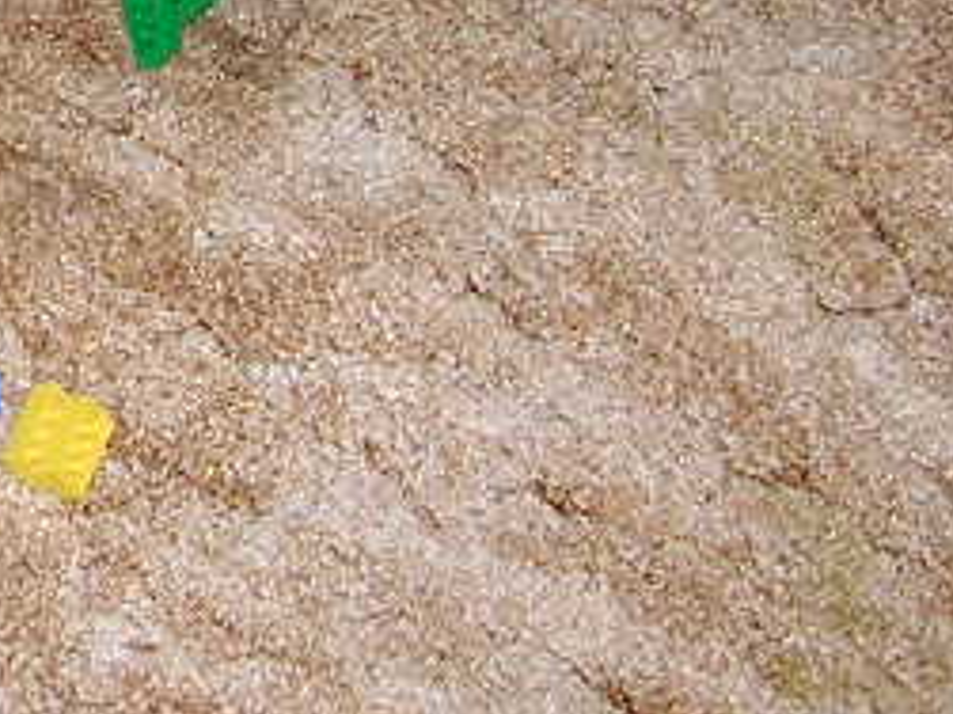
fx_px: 4265
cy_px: -498
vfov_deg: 9.2
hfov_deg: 12.1
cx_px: -486
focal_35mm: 155
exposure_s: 1/60.1
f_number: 2.8
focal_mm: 5.8
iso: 50
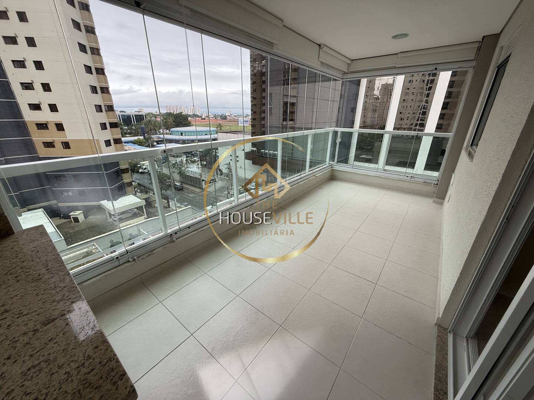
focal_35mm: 14
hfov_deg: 102.1
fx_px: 216
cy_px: 200
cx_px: 267
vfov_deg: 85.7
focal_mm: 2.22
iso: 64
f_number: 2.2
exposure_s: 1/184
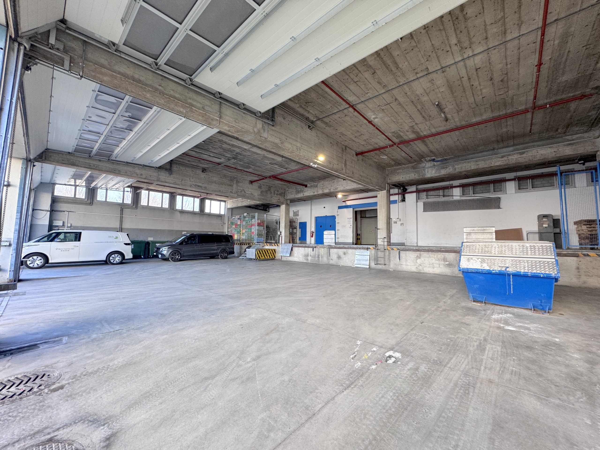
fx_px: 243
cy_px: 225
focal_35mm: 14
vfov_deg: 85.7
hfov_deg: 102.1
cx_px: 300
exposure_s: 1/100
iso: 100
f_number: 2.2
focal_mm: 2.22
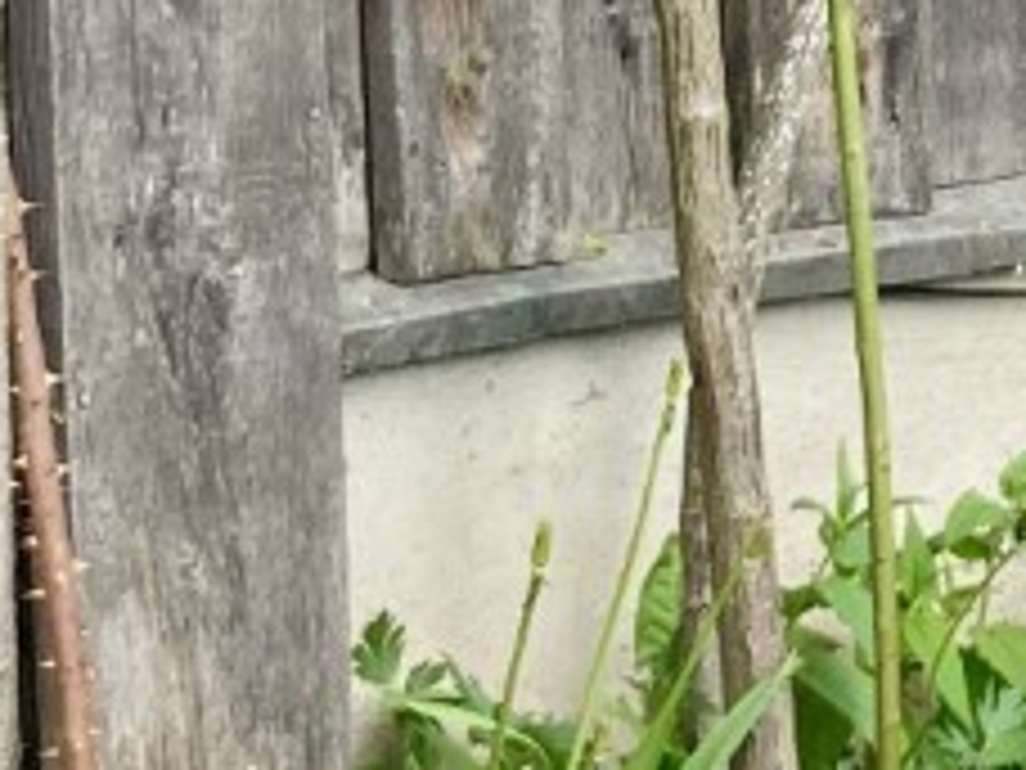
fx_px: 5246
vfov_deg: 8.3
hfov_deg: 10.7
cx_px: 1593
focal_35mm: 177
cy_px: -180
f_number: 1.8
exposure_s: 1/182
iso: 20
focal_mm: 3.99
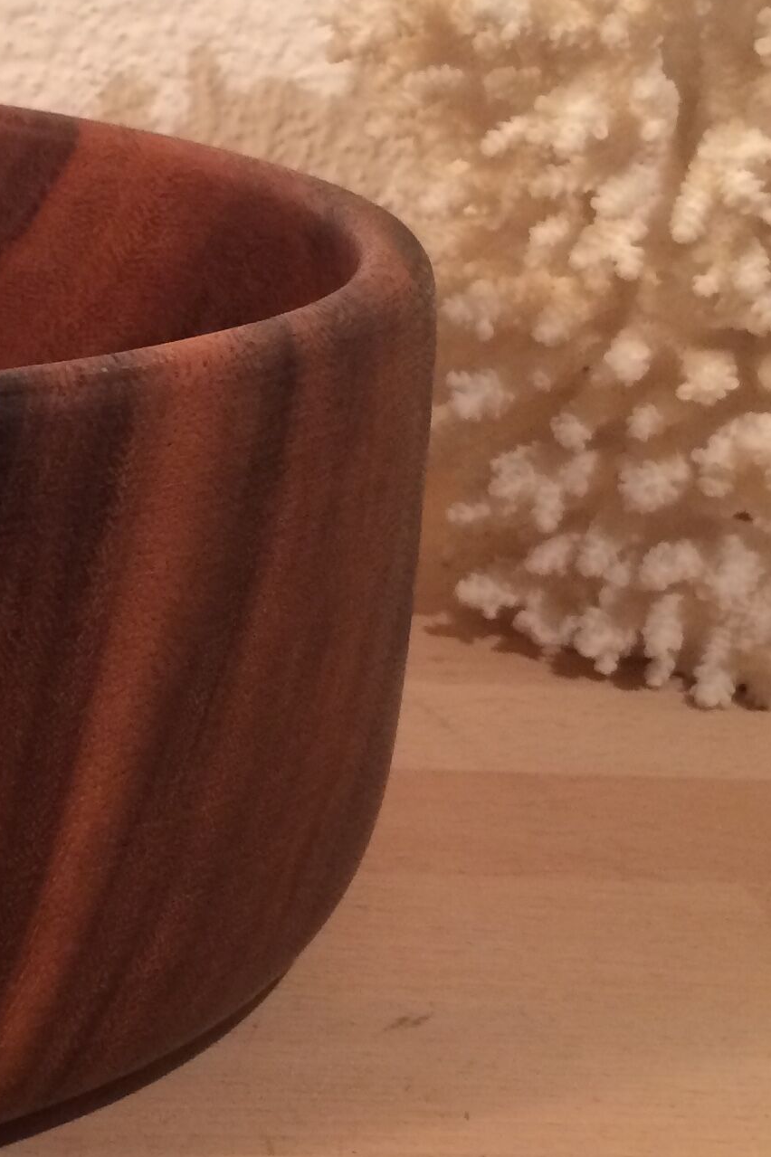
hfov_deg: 17.1
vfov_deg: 26.3
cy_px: 460
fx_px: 2475
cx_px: -95
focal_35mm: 77
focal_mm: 4.15
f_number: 2.2
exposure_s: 1/33
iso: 80
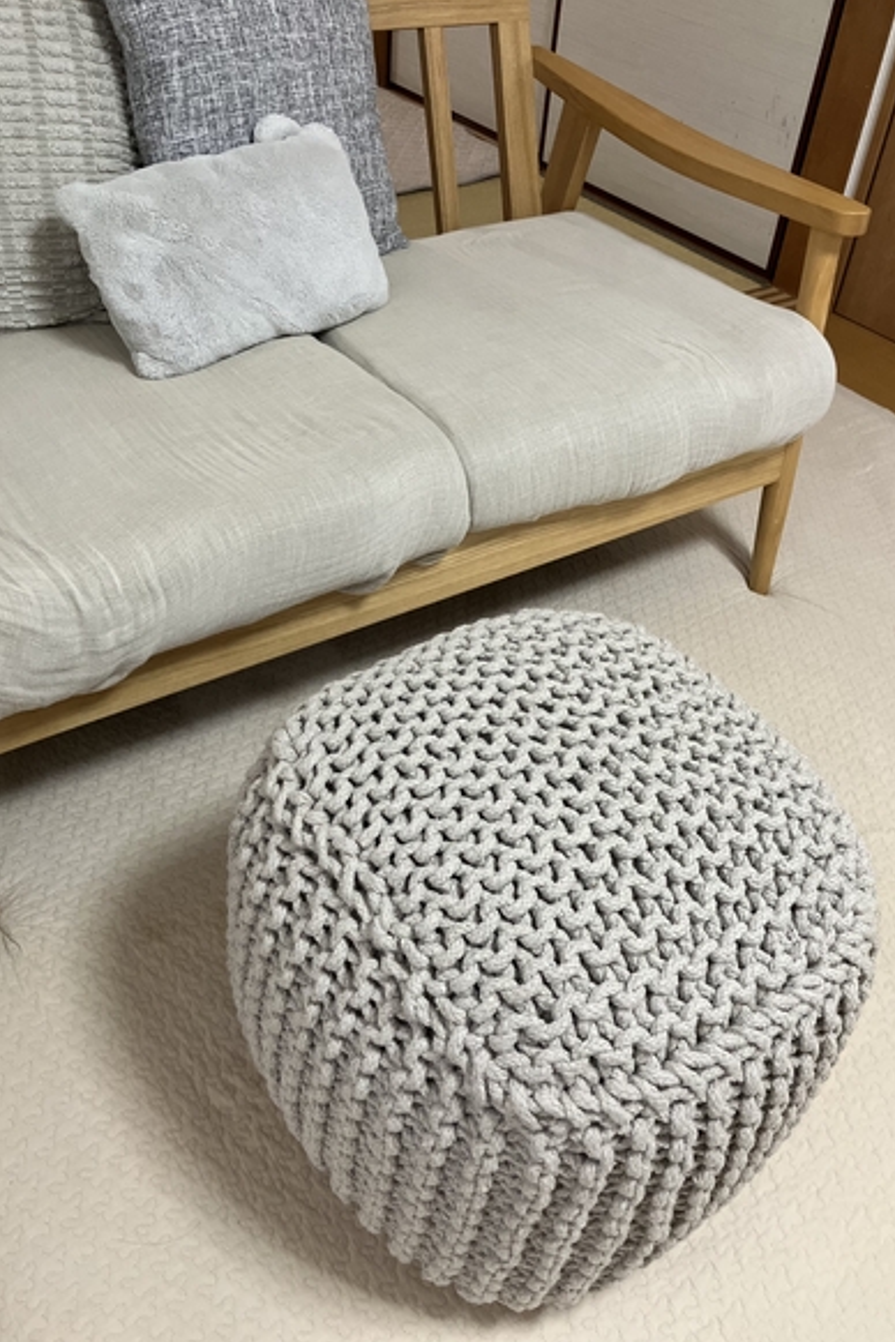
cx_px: 459
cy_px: 653
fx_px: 1119
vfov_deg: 61.9
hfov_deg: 43.6
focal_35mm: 30
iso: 250
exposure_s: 1/60
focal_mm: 3.99
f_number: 1.8
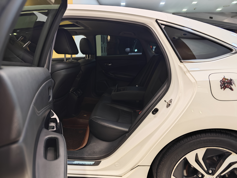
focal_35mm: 23
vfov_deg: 58.9
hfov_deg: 73.9
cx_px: 118
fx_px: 157
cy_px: 89
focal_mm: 8.7
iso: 640
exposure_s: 1/50
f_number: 1.9
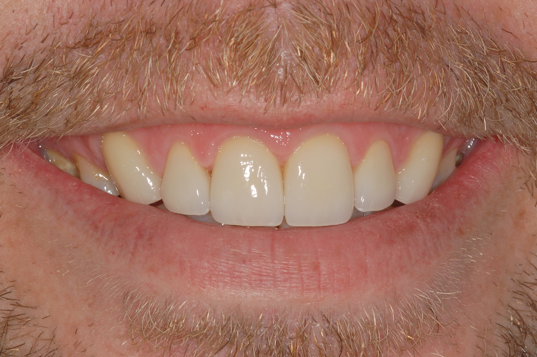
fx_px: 2347
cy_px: 178
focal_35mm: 158
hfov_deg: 13.1
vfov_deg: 8.7
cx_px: 268
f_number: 32
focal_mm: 105
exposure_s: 1/60
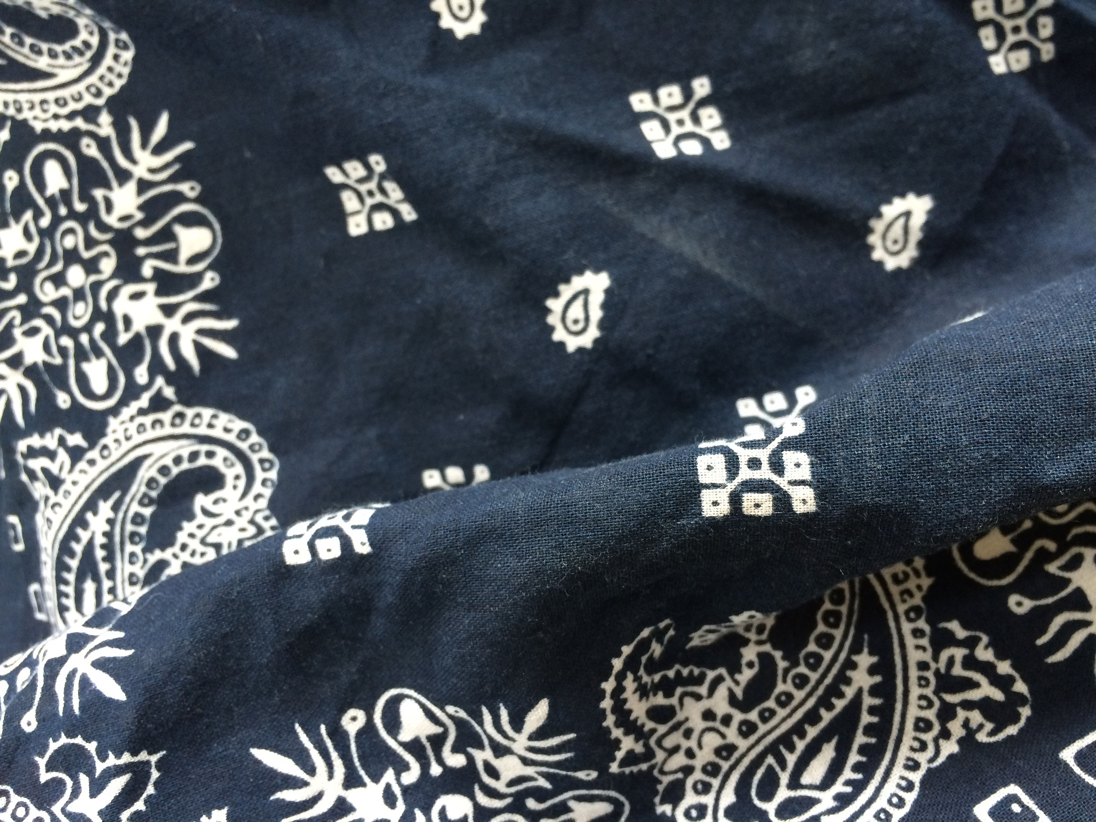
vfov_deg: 48.2
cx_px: 548
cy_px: 411
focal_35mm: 29
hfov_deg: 61.7
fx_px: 918
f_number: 2.2
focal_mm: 4.15
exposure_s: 1/30
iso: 80
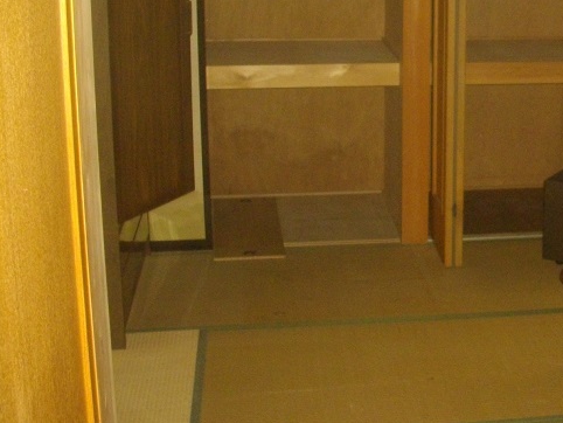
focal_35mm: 70
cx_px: 486
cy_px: 154
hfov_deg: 27.0
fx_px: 1139
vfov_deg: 21.0
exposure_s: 1/50
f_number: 2.8
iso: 329
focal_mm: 6.2
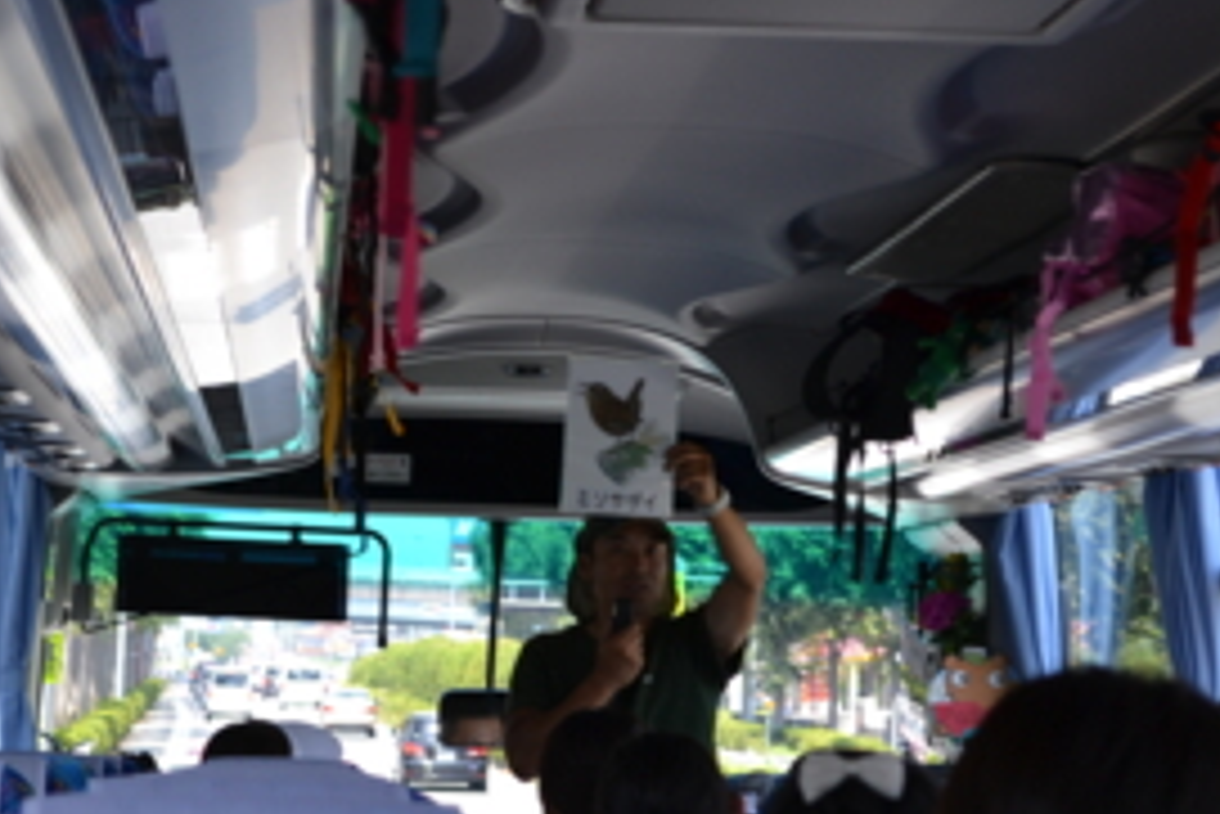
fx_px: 4128
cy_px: 452
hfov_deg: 16.8
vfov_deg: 11.3
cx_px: 495
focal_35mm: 122
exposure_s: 1/125
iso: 220
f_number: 5.6
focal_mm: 55
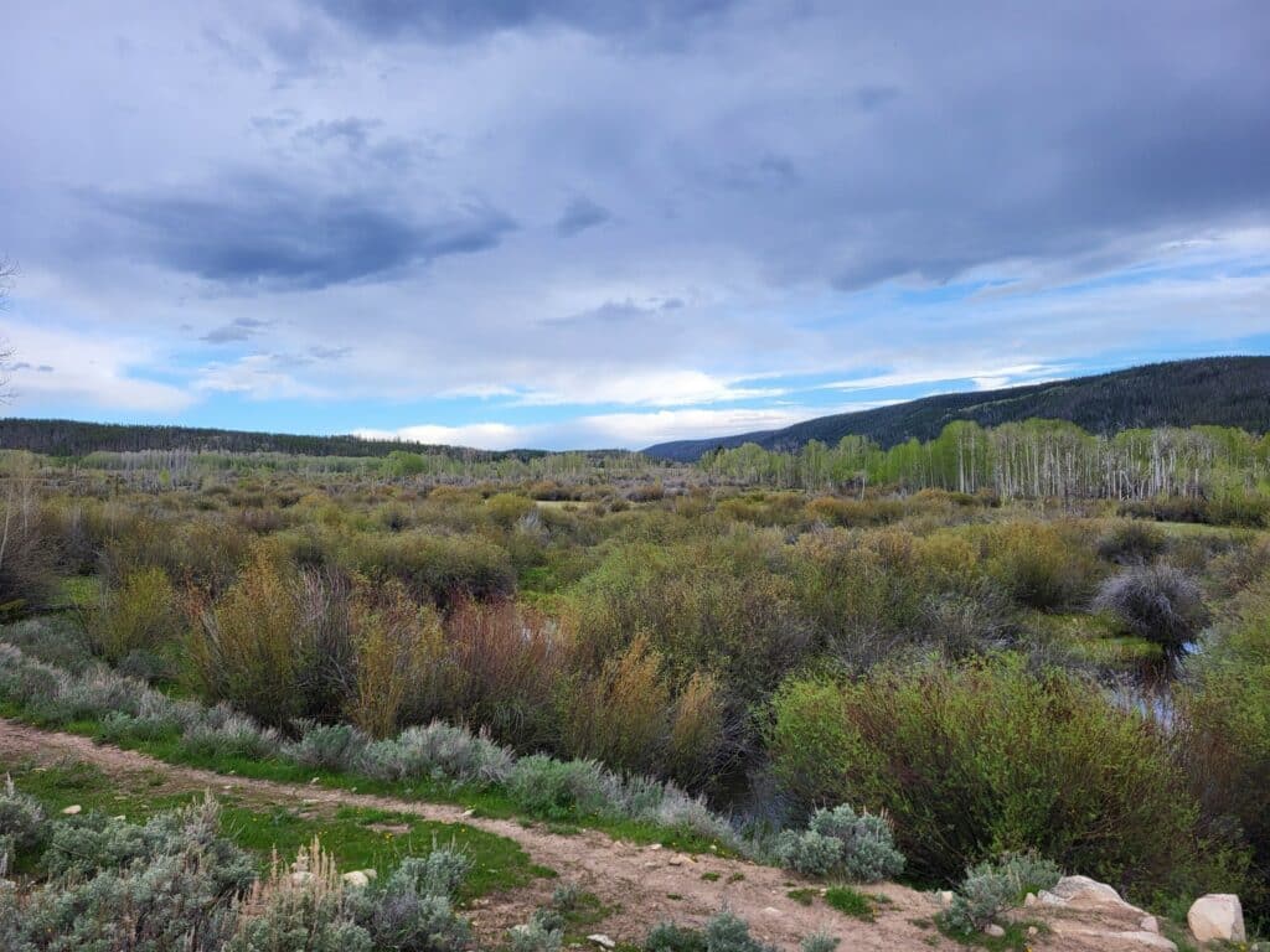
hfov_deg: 67.3
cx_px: 635
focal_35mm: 26
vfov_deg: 53.1
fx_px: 954
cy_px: 476
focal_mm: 5.4
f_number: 1.8
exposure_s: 1/779
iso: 40
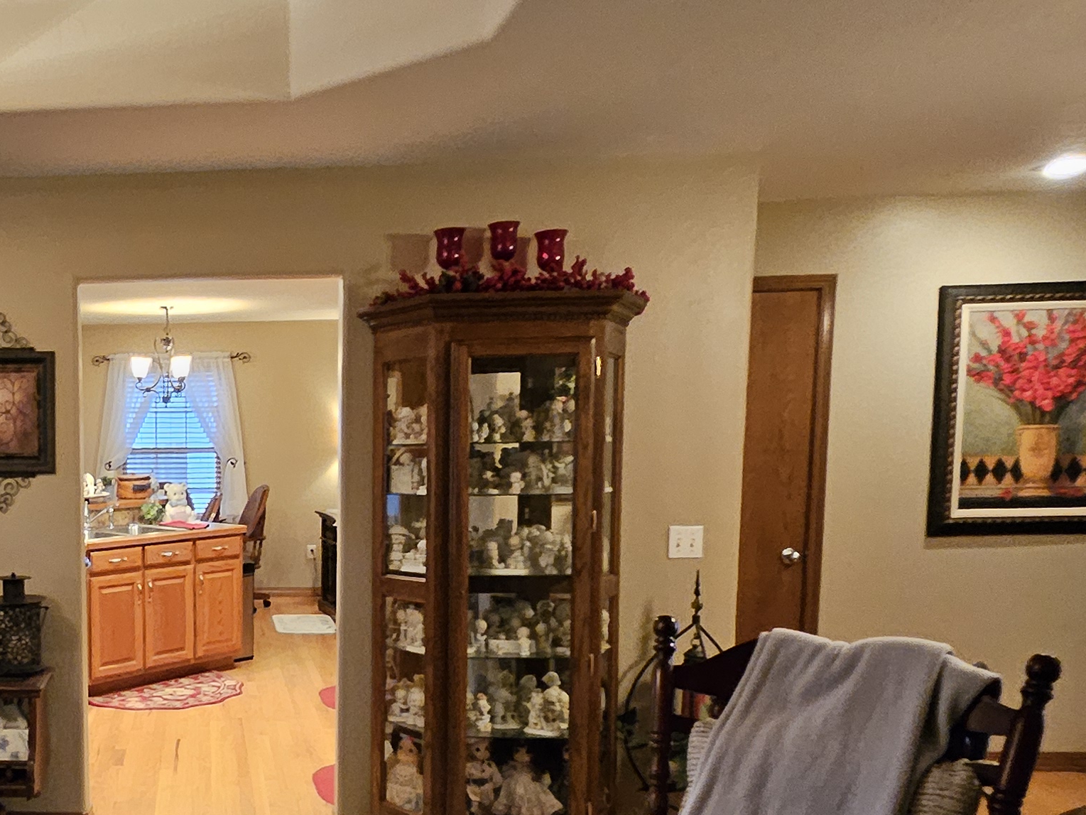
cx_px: 98
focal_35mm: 34
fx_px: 1067
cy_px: 554
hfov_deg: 48.1
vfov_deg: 41.2
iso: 500
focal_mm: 1.74
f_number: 2.2
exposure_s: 1/30
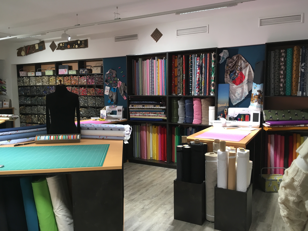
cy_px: 116
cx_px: 154
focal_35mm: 29
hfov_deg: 61.7
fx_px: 258
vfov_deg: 48.2
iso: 80
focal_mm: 4.15
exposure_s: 1/33
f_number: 2.2
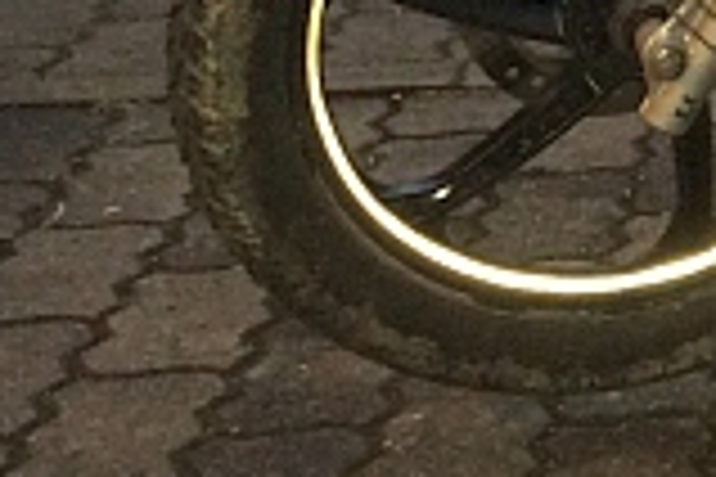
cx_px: 1554
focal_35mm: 152
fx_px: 3023
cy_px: -436
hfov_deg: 11.7
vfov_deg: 8.6
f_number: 2.2
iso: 125
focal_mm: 4.15
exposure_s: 1/17
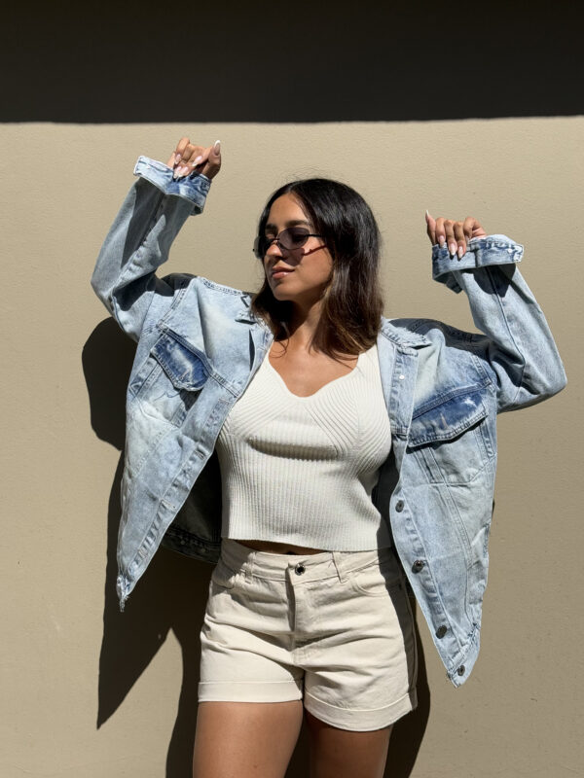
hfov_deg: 30.3
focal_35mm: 48
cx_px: 292
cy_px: 389
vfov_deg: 39.7
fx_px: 1080
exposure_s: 1/7874
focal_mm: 6.76
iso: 64
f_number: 1.78
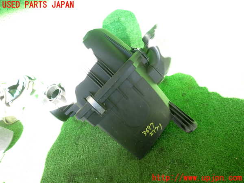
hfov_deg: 69.4
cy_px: 92
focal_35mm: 25
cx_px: 122
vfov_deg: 54.9
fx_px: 176
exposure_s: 1/60
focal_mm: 4.5
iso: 100
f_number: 2
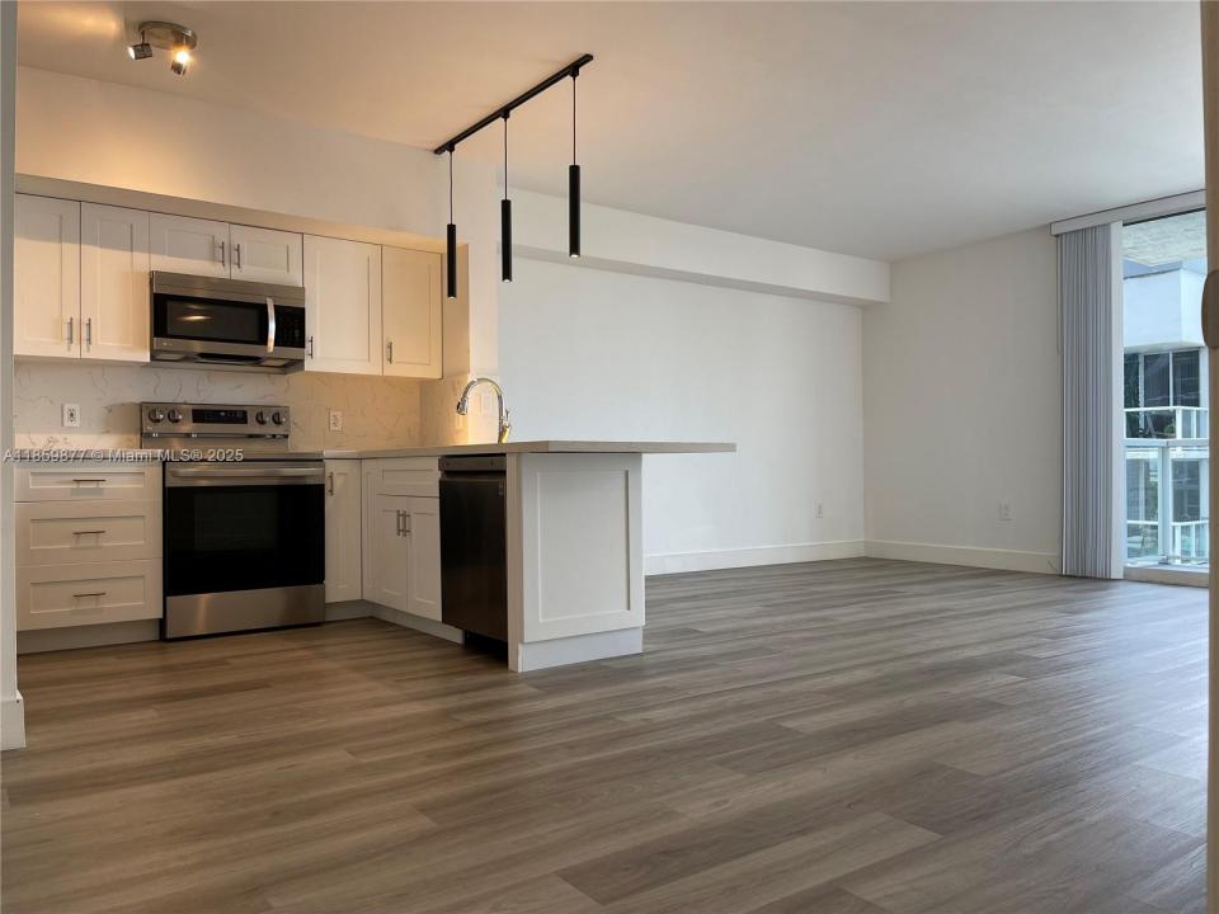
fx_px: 916
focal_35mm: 26
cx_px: 610
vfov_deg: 53.1
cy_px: 457
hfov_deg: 67.3
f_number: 1.6
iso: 64
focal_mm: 5.1
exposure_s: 1/120
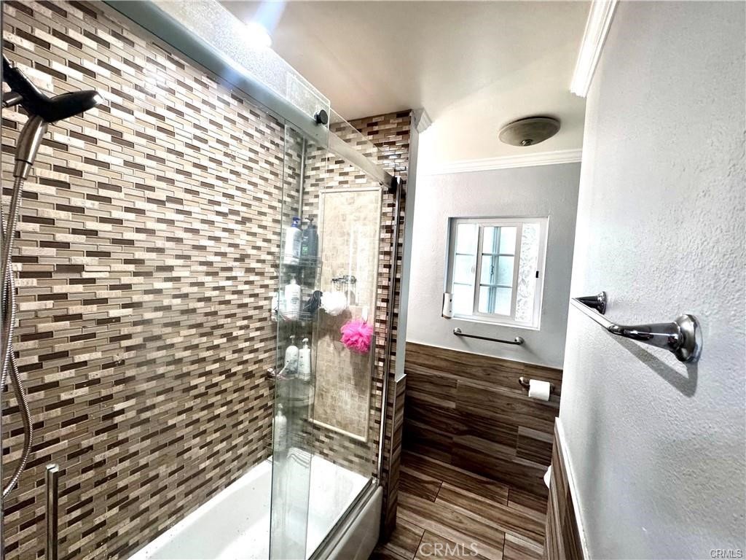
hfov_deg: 102.1
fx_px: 302
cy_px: 280
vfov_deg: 85.7
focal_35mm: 14
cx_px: 373
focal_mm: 2.22
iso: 320
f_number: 2.2
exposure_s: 1/60
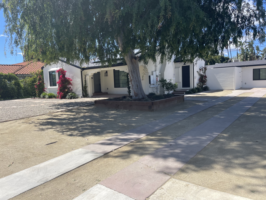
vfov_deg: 54.9
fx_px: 192
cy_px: 100
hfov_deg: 69.4
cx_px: 133
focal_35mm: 25
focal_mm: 5.1
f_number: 1.6
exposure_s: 1/2545
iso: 32
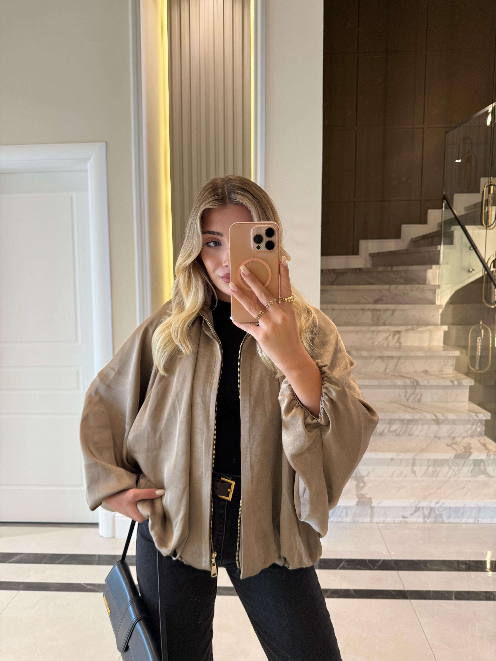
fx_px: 459
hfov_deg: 56.8
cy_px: 330
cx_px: 248
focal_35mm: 24
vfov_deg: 71.6
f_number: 1.78
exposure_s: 1/50
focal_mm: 6.76
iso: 125
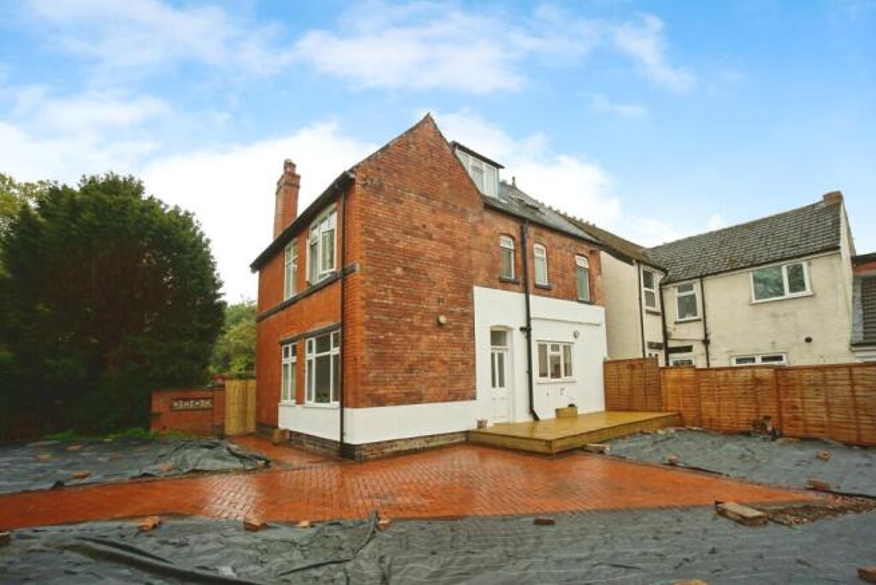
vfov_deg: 77.4
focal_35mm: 15
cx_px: 438
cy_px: 292
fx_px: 365
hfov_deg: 100.4
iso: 100
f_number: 6.3
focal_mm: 10
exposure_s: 1/80
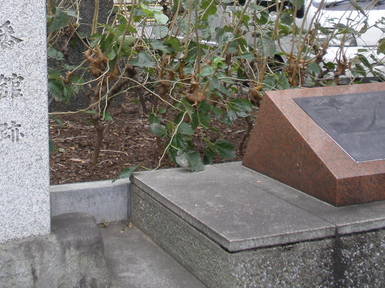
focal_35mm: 73
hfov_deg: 26.7
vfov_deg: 19.8
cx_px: 190
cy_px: 34
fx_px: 812
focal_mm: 6.6
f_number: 3.5
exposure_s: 1/50
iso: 64
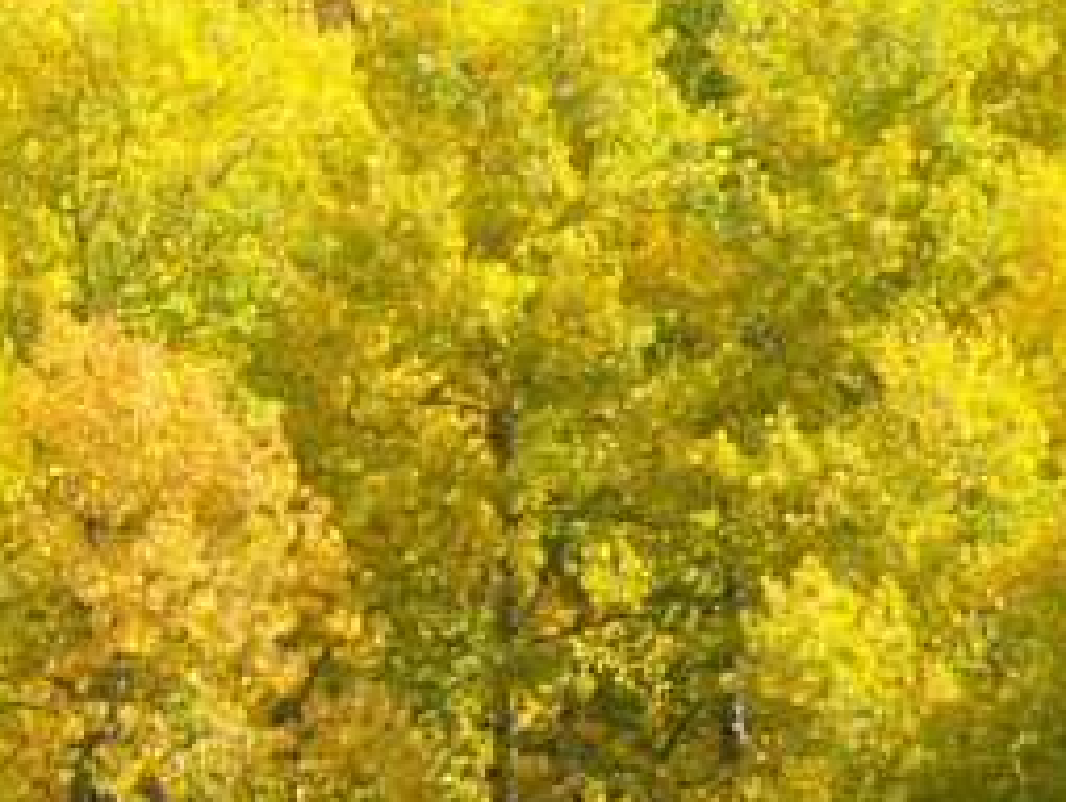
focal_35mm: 736
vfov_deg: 2.0
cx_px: -1177
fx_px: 22697
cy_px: 627
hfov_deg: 2.7
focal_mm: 35.93
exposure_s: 1/125
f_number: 6.3
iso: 64
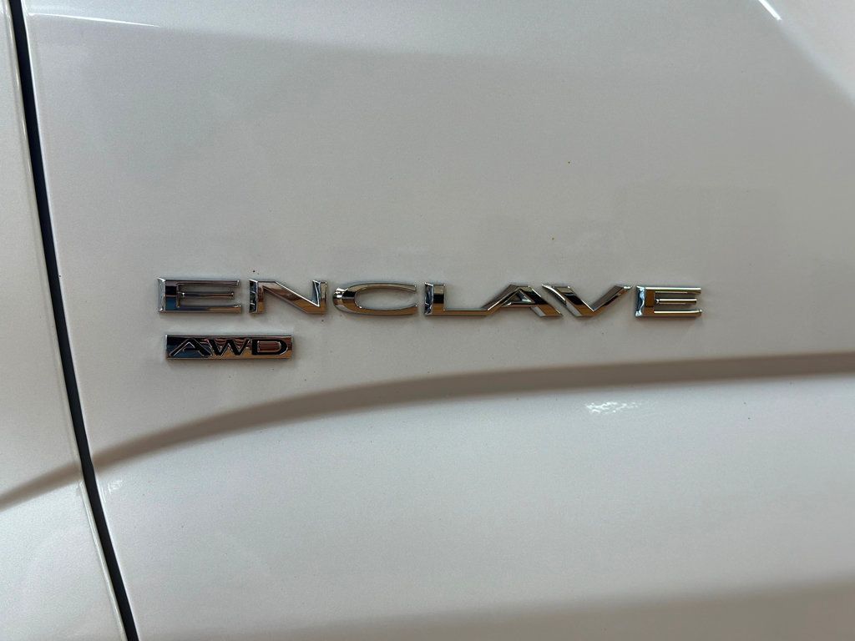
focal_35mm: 48
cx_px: 428
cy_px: 320
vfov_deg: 30.3
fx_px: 1186
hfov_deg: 39.7
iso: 80
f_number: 1.78
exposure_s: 1/120
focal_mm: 6.86
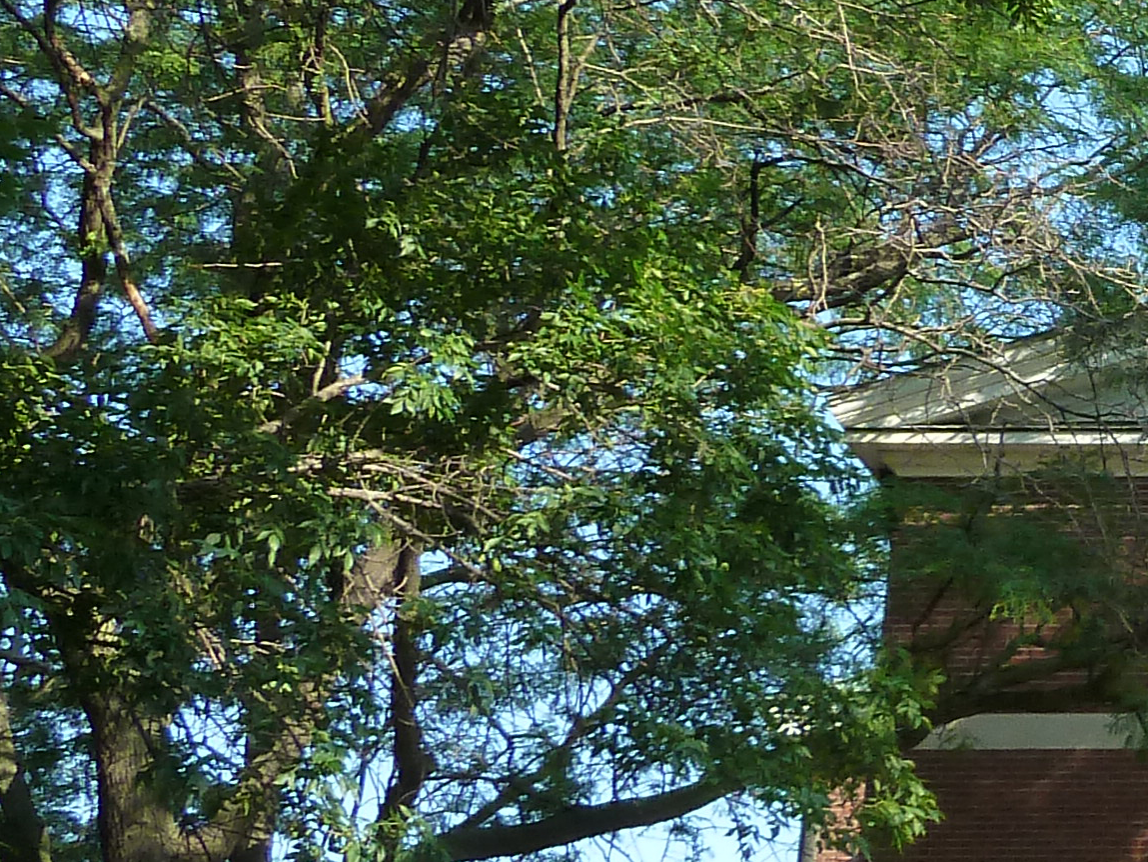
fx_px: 2886
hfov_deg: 18.8
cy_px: 391
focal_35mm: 87
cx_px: 1883
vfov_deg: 17.0
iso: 125
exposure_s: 1/160
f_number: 4
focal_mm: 4.1
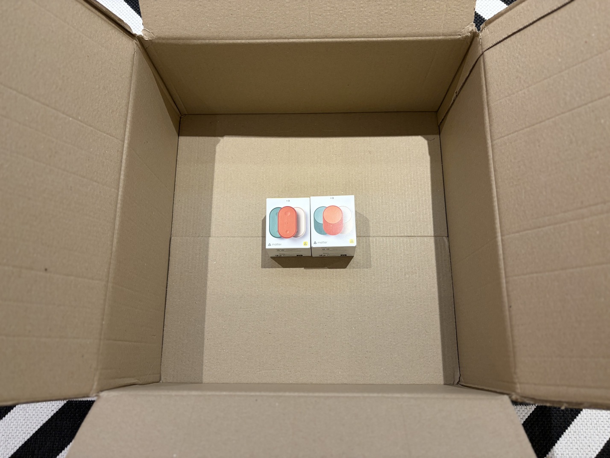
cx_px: 305
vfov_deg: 53.1
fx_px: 458
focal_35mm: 26
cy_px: 229
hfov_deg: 67.3
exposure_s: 1/50
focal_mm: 5.96
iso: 125
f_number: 1.6
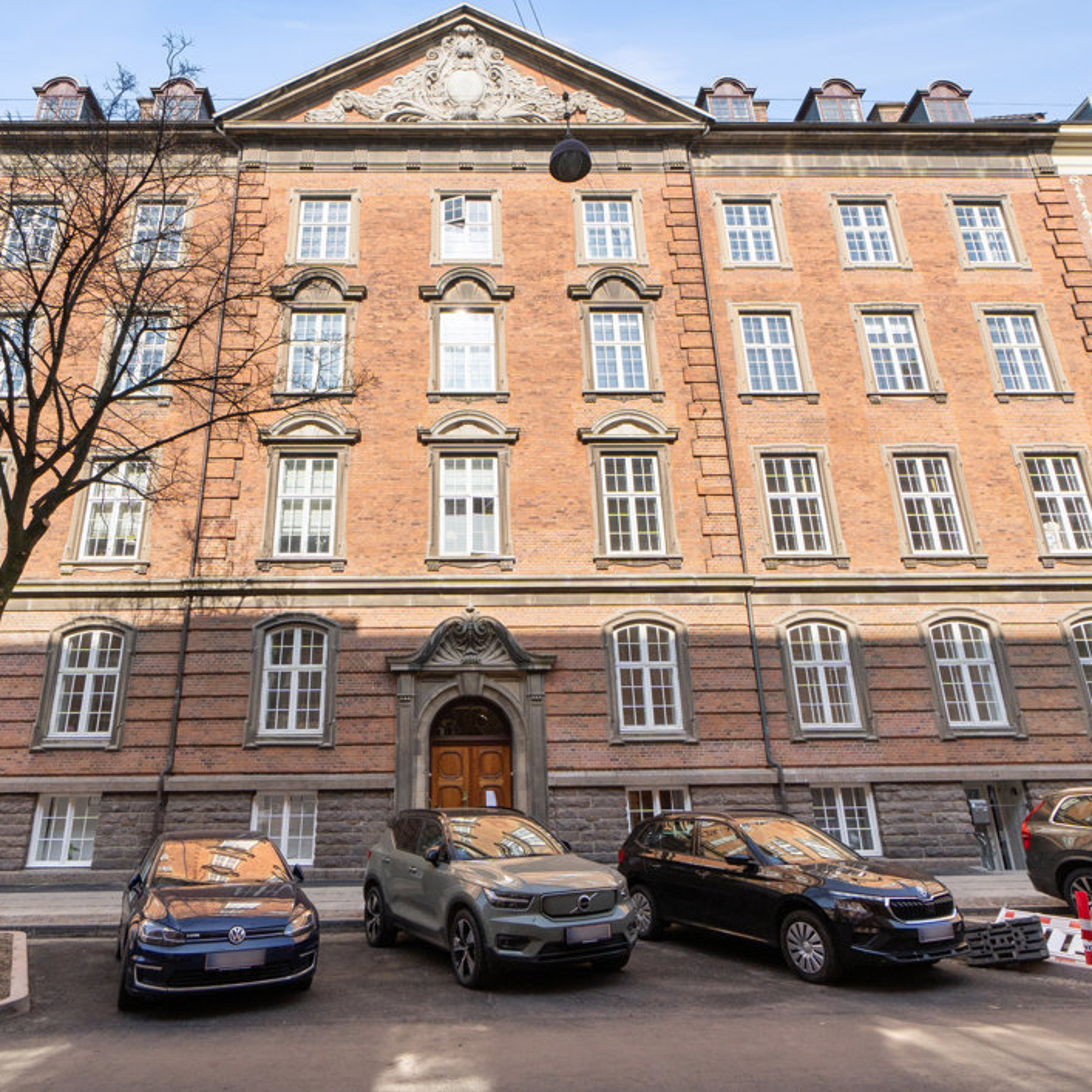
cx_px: 488
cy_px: 522
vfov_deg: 74.8
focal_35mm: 20
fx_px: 714
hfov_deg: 74.6
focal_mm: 10
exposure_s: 1/400
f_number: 8
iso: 250
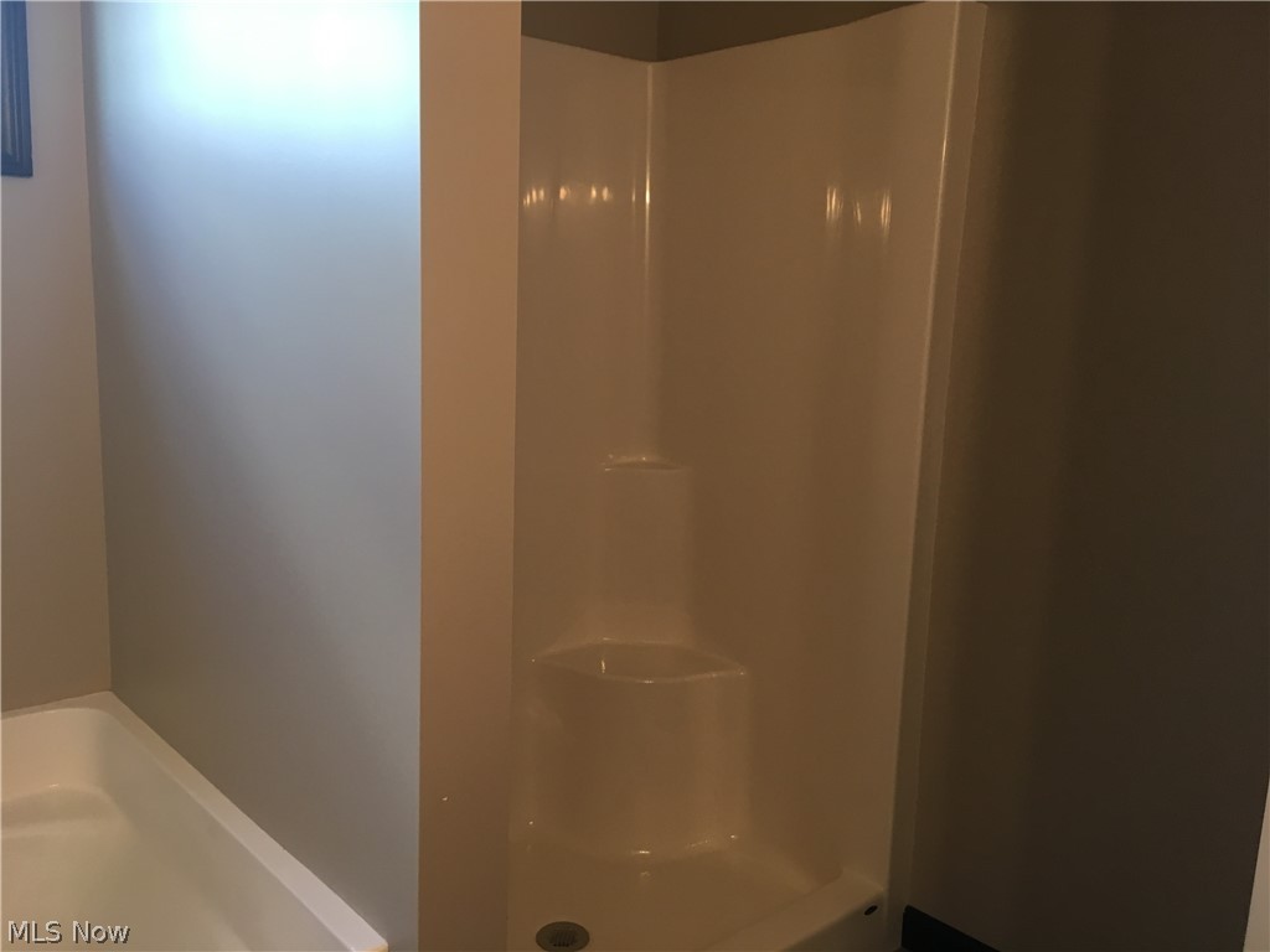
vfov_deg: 48.2
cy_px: 476
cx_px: 635
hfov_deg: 61.7
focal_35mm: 29
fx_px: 1064
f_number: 2.2
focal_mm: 4.15
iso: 64
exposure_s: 1/30
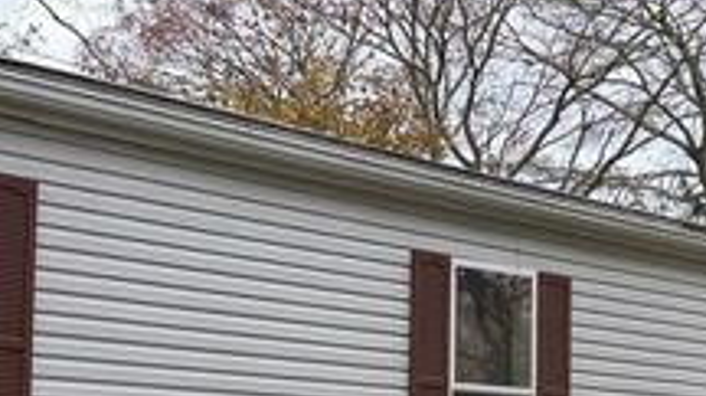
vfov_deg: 15.2
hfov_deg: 27.2
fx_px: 1459
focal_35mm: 78
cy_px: 391
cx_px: 392
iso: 50
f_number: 1.6
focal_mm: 5.96
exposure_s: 1/608
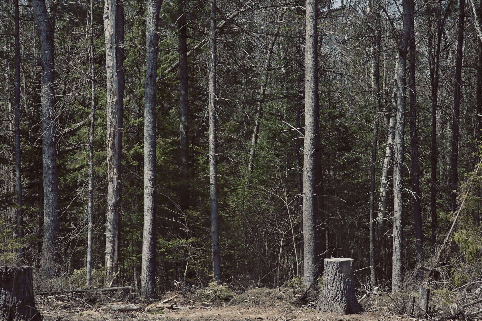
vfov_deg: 12.4
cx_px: 275
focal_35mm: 110
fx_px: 1472
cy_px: 152
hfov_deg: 18.6
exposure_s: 1/80
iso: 200
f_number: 14
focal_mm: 85
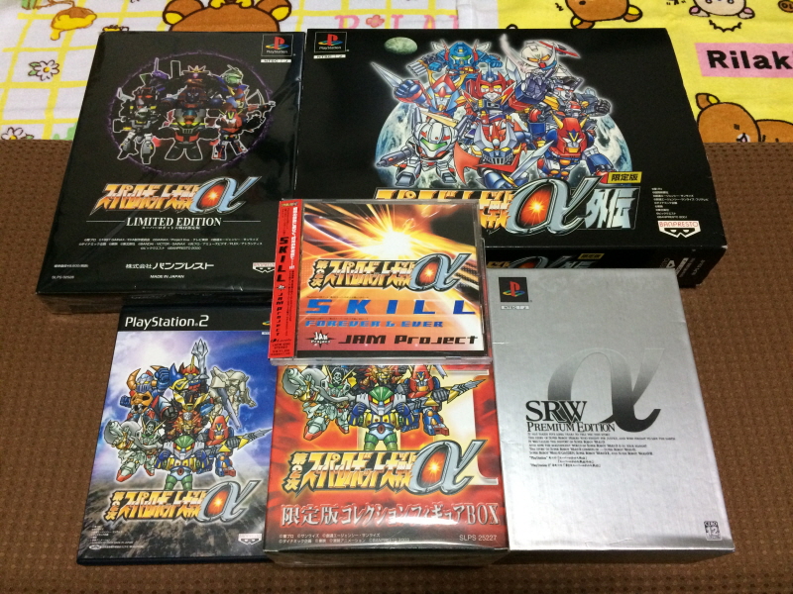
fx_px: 664
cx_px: 396
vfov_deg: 48.2
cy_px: 297
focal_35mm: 29
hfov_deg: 61.7
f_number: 2.2
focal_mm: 4.15
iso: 250
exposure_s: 1/30
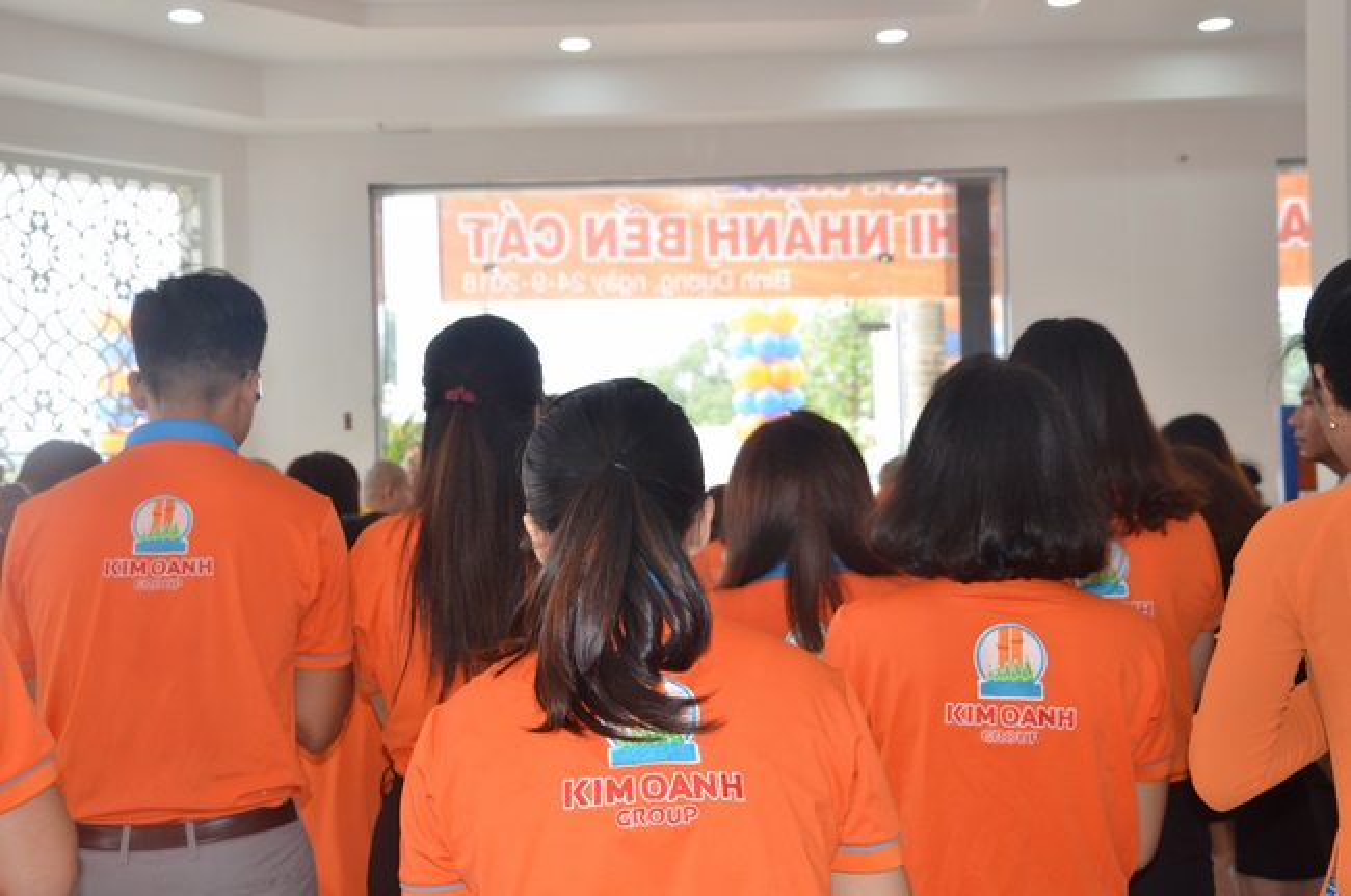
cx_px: 676
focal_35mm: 52
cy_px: 448
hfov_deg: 37.9
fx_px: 1967
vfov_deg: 25.7
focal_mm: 35
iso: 1000
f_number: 7.1
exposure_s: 1/250
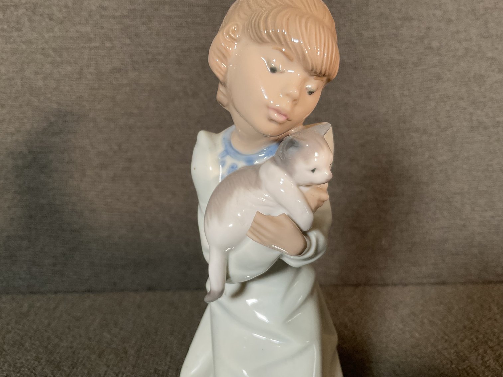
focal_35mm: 29
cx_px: 252
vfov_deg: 48.2
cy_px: 188
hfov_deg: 61.7
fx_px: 421
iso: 50
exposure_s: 1/60
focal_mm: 3
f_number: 1.8
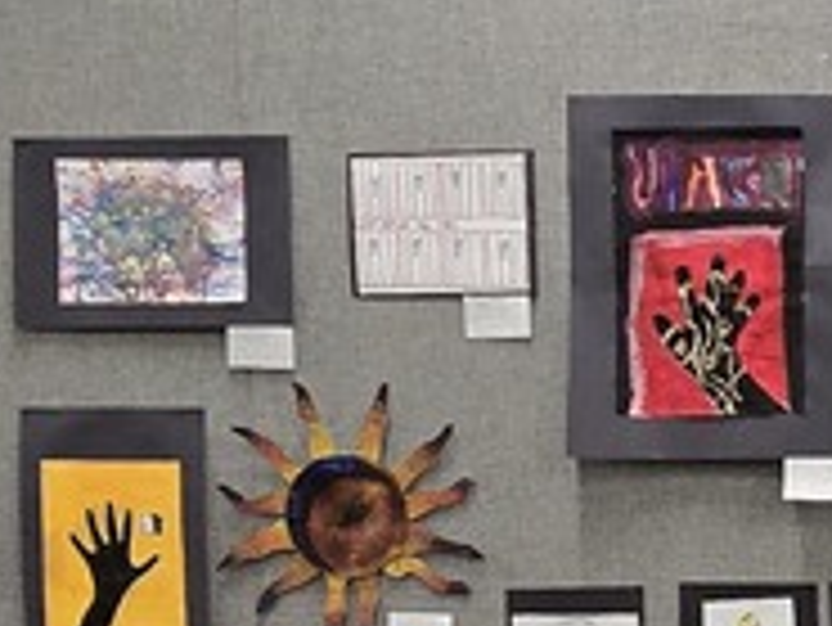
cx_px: 1039
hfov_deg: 24.1
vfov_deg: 20.1
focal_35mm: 72
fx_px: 1732
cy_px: 554
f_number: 2.2
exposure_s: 1/100
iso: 640
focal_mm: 2.2
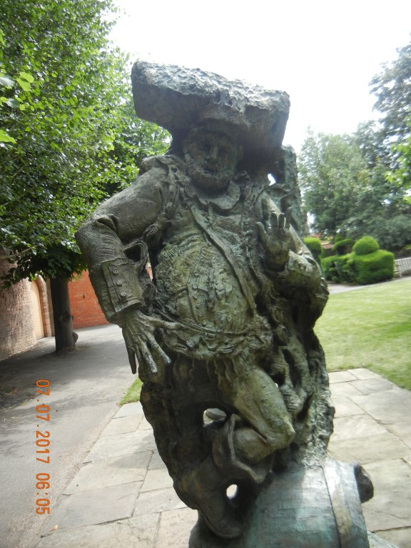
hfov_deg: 46.8
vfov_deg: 60.0
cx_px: 206
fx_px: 475
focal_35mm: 30
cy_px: 274
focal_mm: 5.4
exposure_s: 1/280
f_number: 3.5
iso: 160
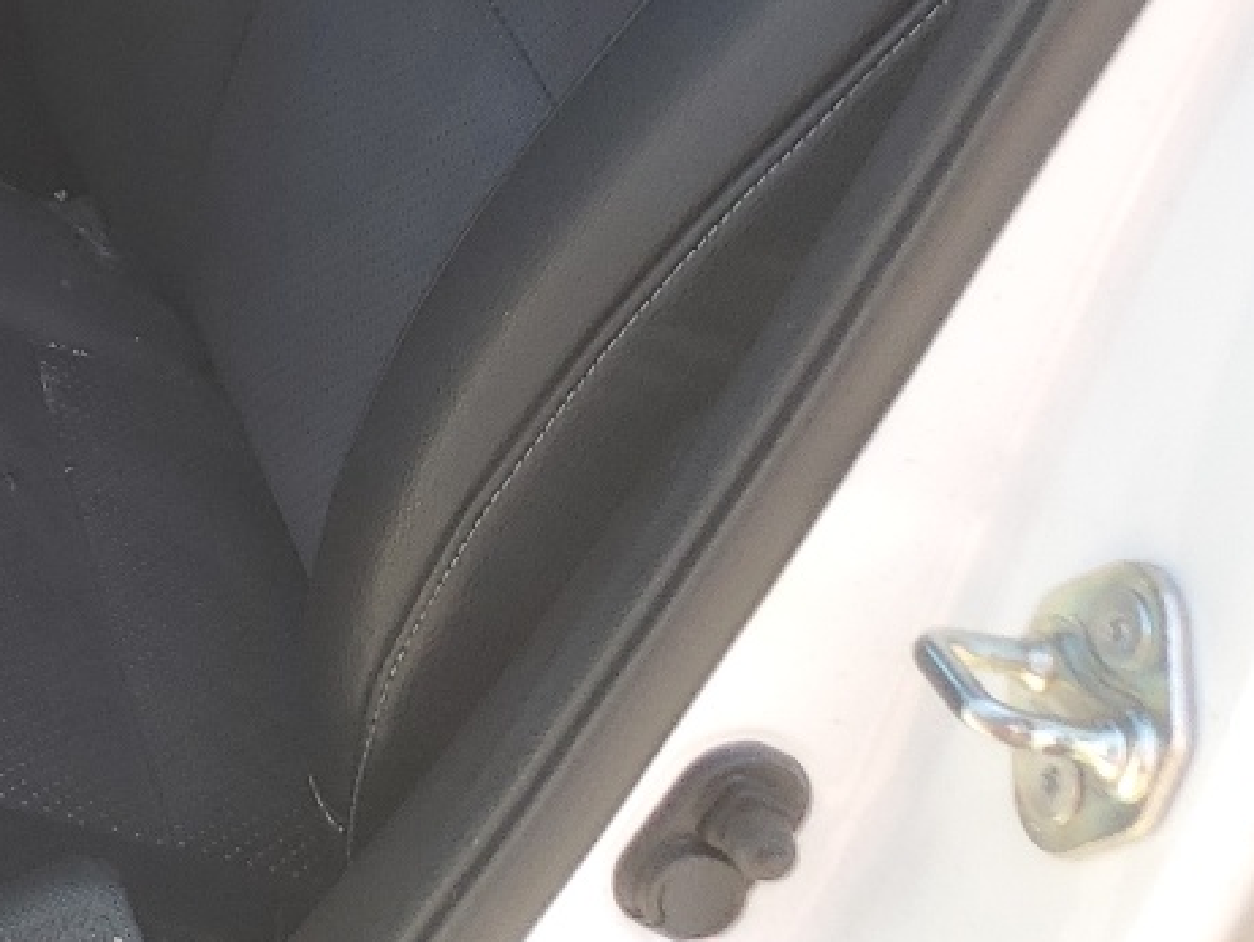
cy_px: -201
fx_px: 3262
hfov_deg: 18.4
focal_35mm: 90
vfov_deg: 15.8
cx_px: -801
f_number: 1.5
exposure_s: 1/233
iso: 50
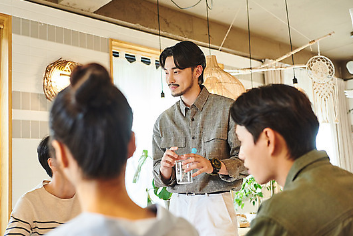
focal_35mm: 43
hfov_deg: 45.3
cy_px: 120
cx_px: 156
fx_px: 422
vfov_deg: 31.2
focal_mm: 38
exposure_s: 1/200
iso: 1000
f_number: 2.8
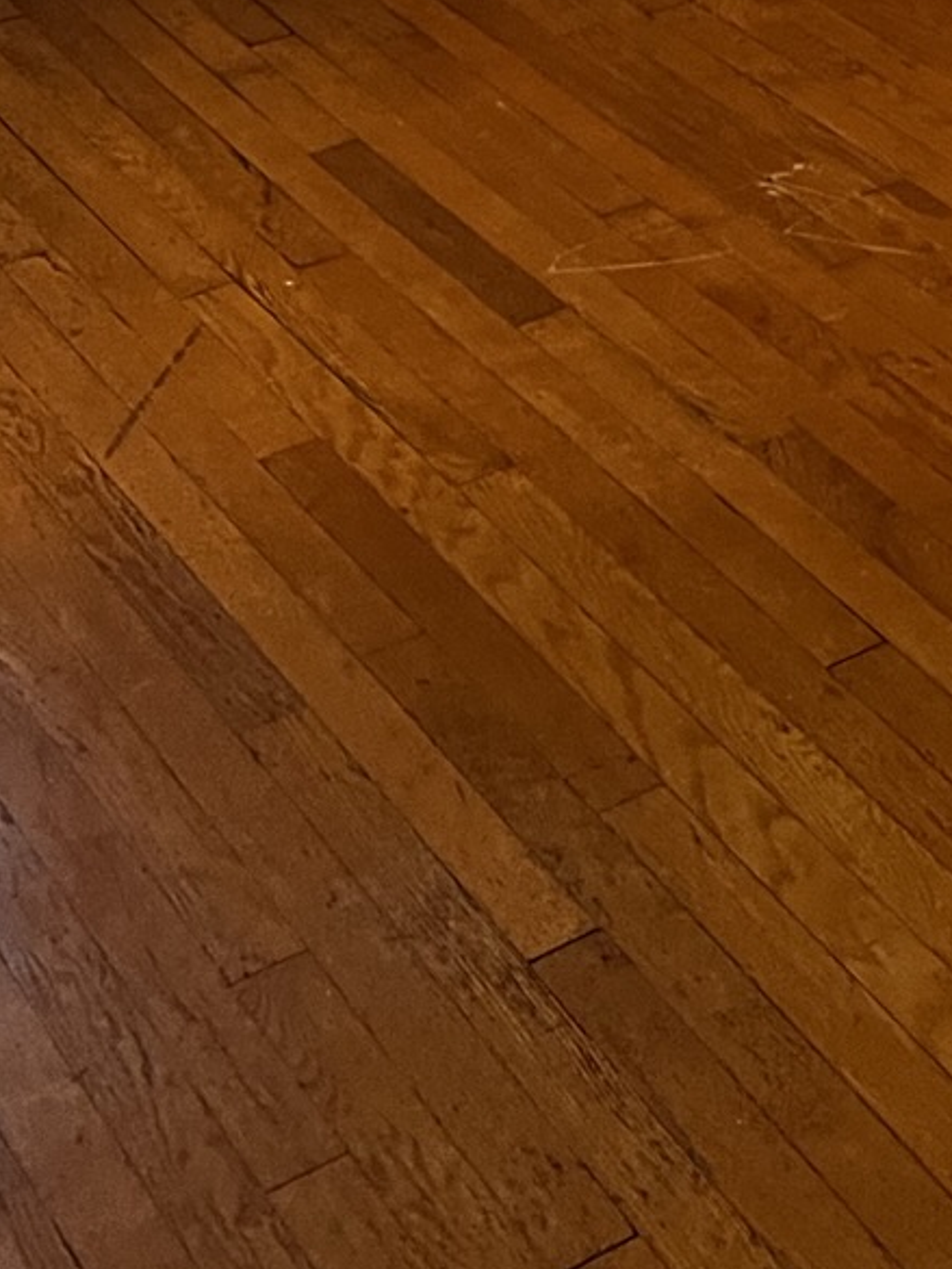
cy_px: -694
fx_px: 3336
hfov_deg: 15.4
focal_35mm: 91
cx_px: 1279
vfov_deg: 18.7
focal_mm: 5.7
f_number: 1.5
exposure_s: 1/60
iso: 400
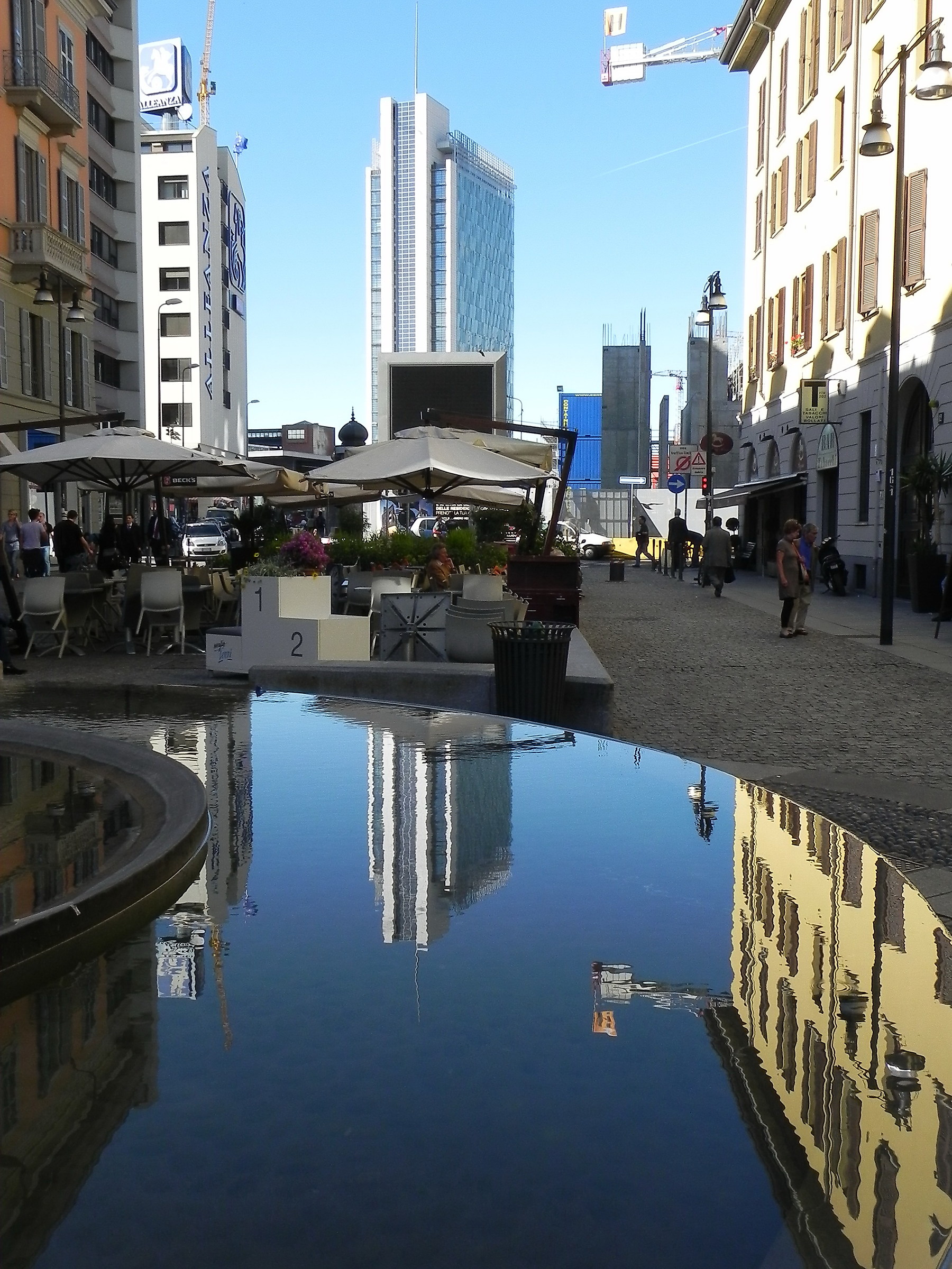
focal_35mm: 37
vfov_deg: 50.1
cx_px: 476
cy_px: 634
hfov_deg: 38.7
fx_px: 1357
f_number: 6.3
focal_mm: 6.6
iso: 200
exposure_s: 1/310
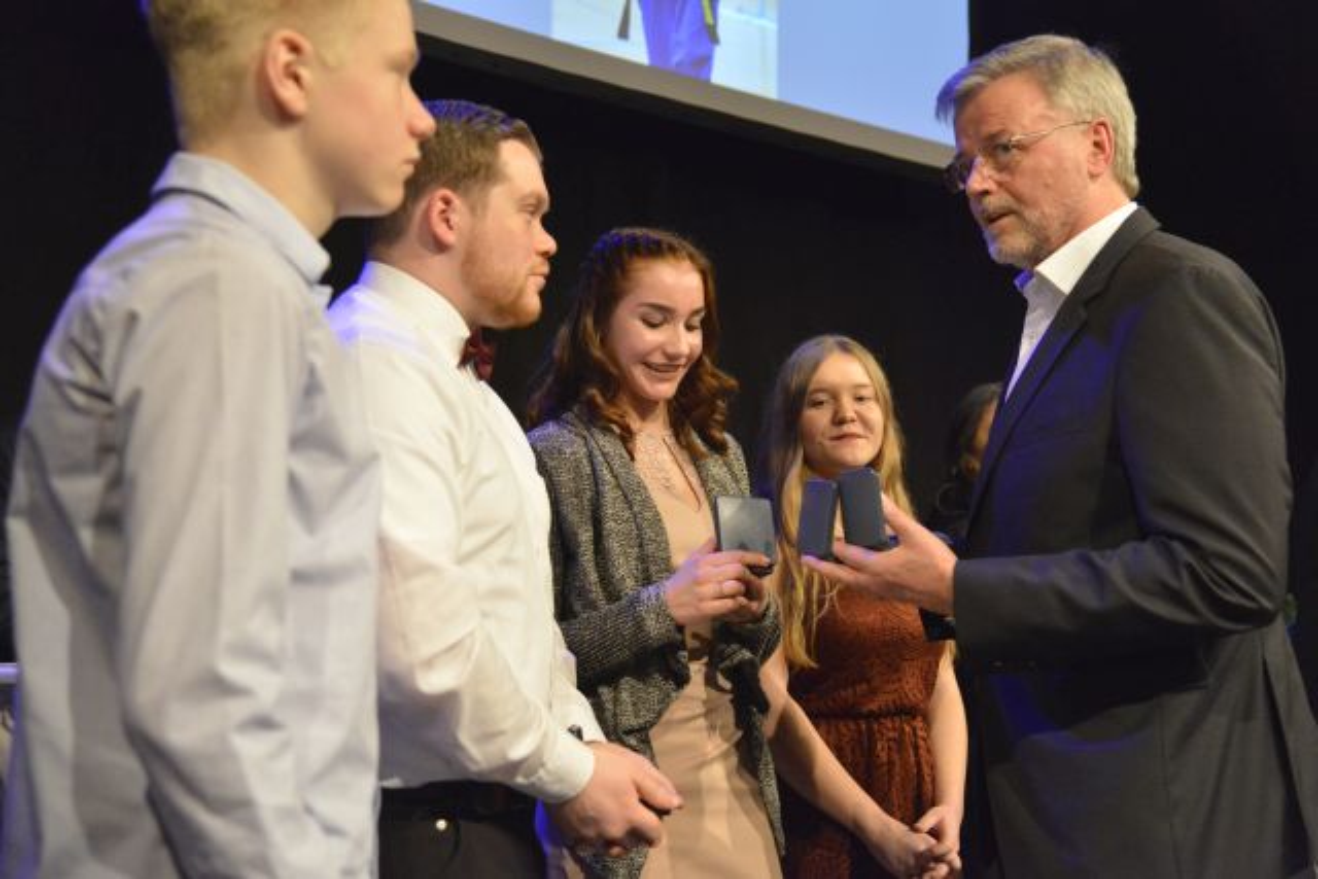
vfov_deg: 28.1
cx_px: 659
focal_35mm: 48
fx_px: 1758
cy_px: 440
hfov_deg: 41.1
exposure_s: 1/250
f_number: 4
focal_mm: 48
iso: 6400
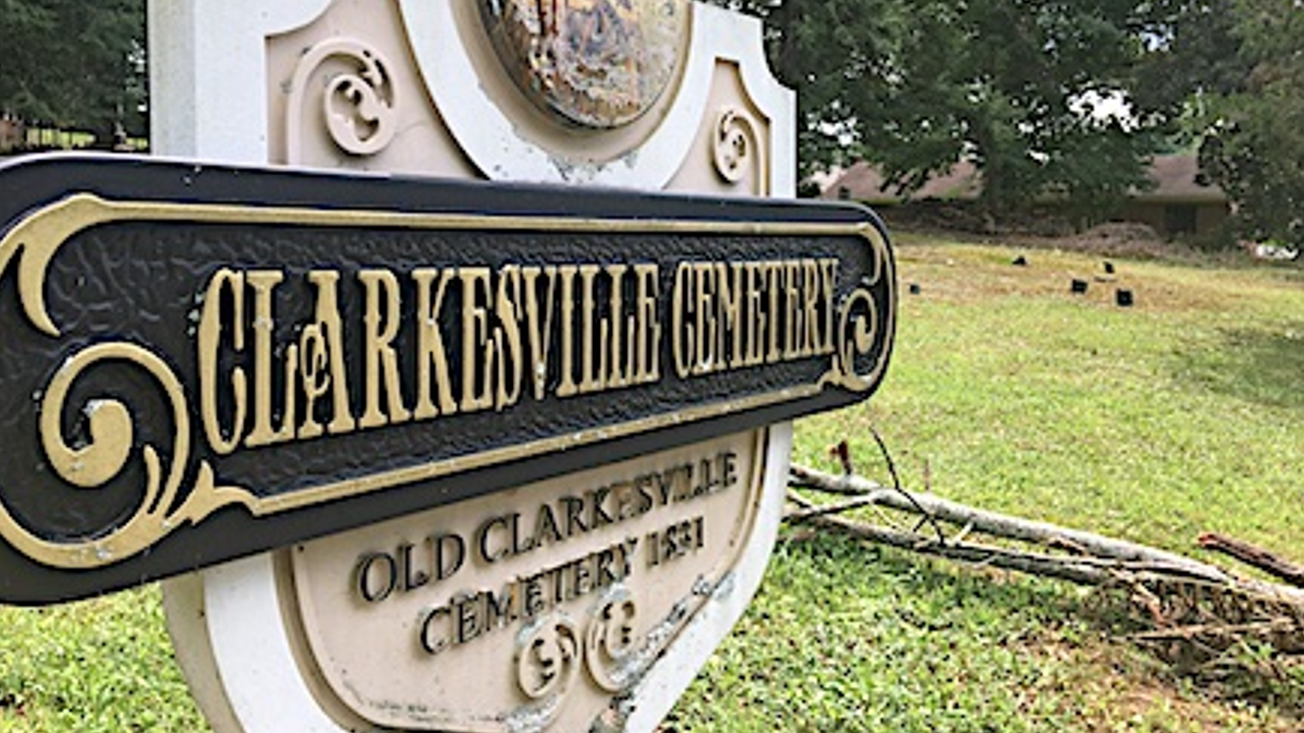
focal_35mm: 32
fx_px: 1106
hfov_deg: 61.0
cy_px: 279
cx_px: 649
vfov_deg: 36.5
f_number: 2.2
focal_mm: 4.15
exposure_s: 1/375
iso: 25
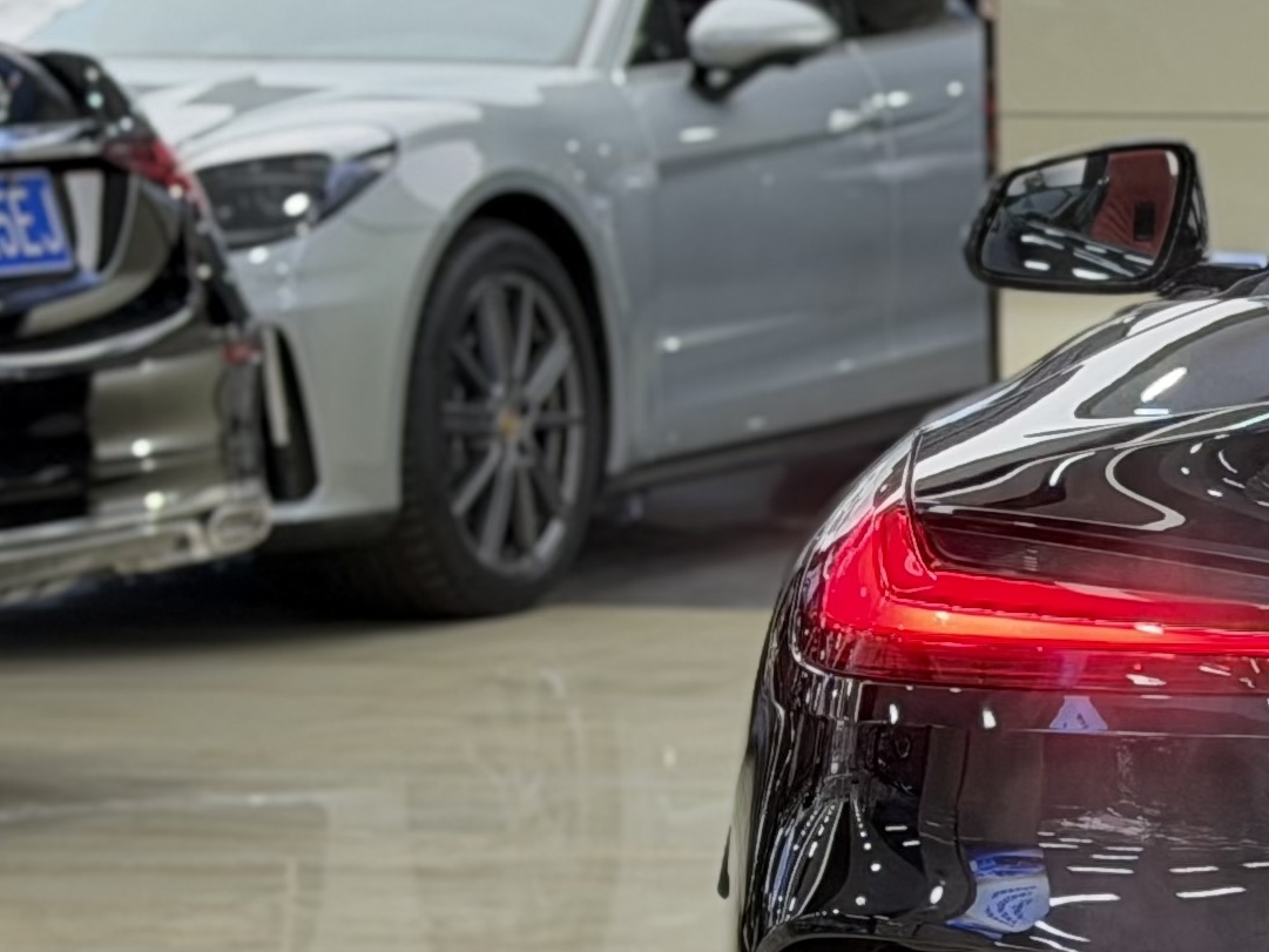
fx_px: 5793
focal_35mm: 158
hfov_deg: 11.8
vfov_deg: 9.4
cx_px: 2058
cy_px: 455
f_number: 1.78
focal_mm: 6.76
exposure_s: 1/60
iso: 100
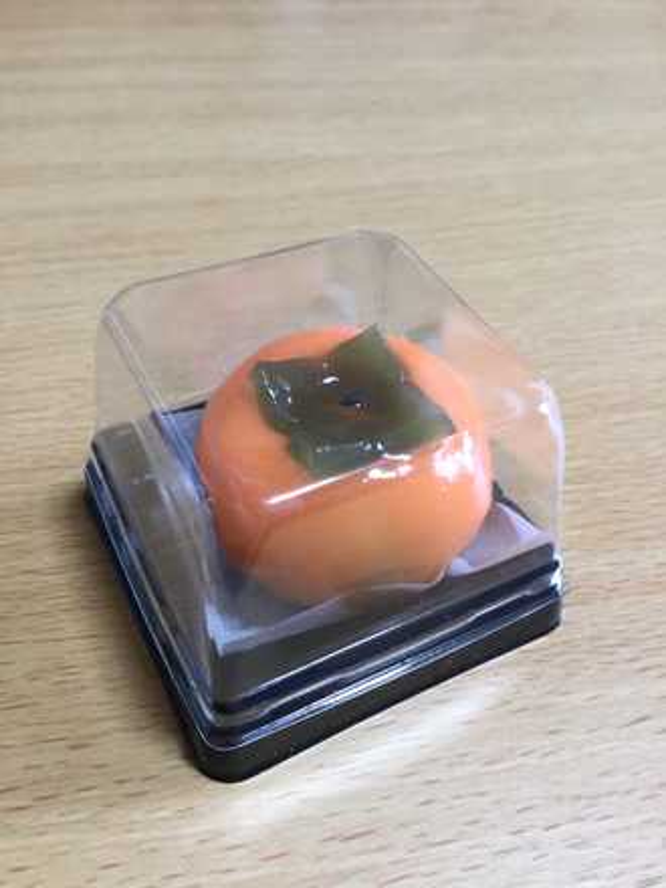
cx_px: 333
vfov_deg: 58.4
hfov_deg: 45.4
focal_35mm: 31
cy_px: 444
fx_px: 795
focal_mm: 3.3
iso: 50
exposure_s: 1/30
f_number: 2.4
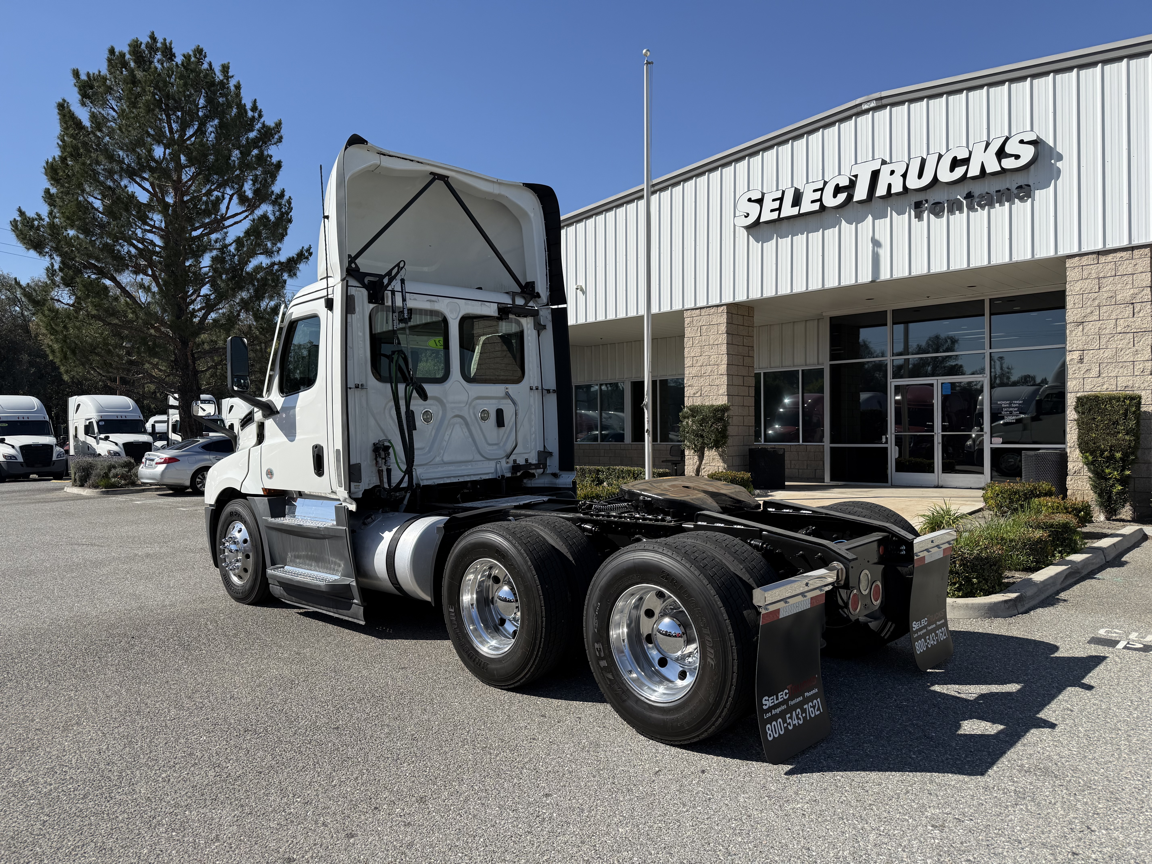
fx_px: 799
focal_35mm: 24
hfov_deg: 71.6
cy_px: 432
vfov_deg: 56.8
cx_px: 576
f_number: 1.78
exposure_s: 1/5319
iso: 80
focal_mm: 6.76
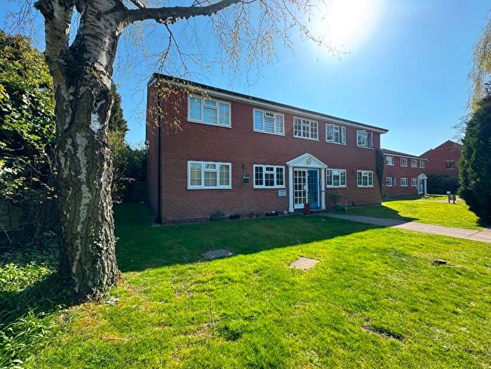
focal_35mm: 14
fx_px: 199
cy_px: 184
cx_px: 246
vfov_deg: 85.7
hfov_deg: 102.1
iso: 40
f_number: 2.2
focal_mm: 2.22
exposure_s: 1/467
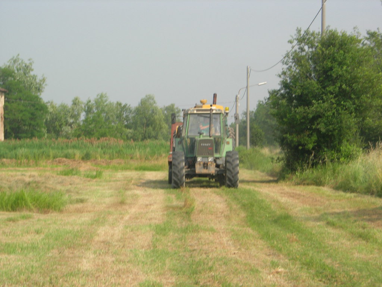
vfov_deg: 13.1
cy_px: 144
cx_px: 191
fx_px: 1247
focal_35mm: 113
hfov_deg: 17.4
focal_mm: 23.4
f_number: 8.2
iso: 64
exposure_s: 1/157
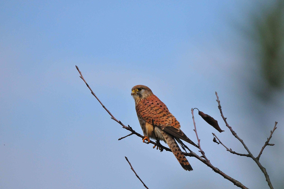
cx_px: 142
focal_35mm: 825
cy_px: 94
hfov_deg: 2.5
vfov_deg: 1.7
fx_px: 6500
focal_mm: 550
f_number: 6.3
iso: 800
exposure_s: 1/3200
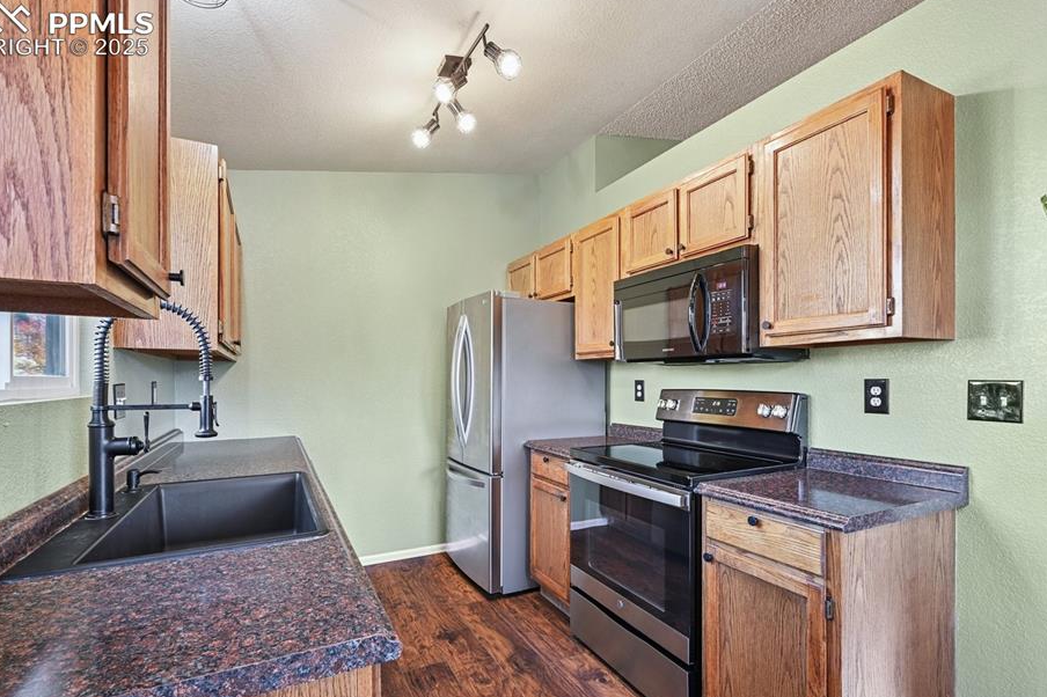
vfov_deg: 70.2
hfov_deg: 93.3
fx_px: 494
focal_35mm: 17
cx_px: 514
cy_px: 387
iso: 100
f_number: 11
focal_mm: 15
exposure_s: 2
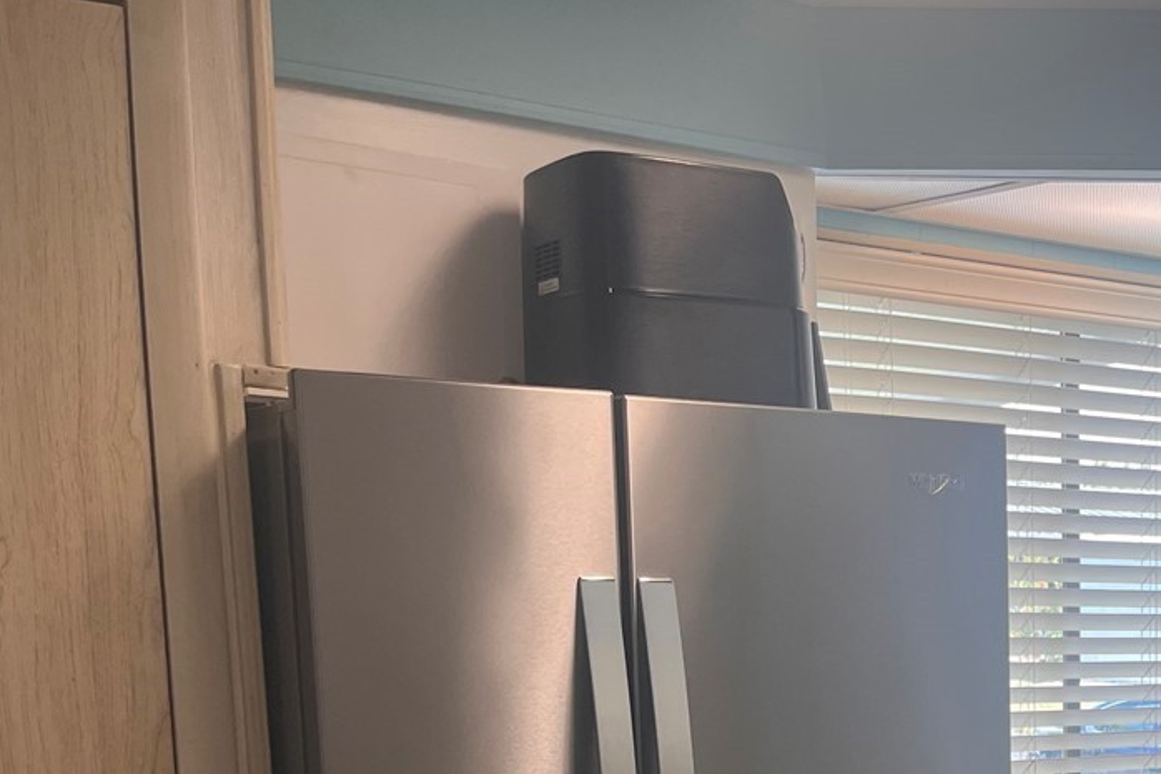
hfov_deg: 29.3
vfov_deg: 20.6
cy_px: 912
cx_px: 1276
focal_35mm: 62
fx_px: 1999
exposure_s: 1/120
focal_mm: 5.1
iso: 40
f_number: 1.6
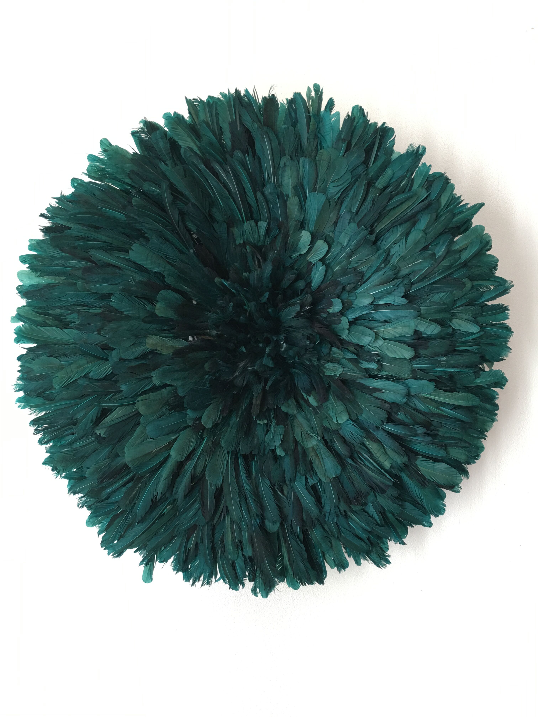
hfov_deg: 48.2
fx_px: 601
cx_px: 269
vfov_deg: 61.7
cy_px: 358
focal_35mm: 29
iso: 40
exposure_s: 1/33
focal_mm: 4.15
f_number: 2.2
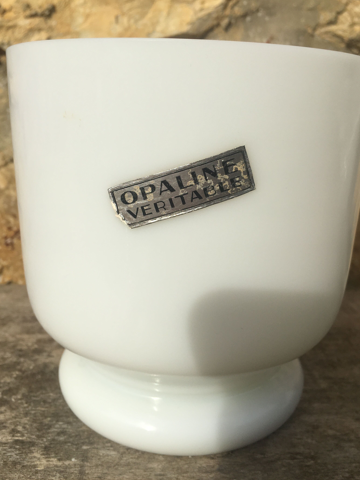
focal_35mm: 33
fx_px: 458
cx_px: 189
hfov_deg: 42.9
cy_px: 210
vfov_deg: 55.2
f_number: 2.2
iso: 25
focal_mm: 4.15
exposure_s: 1/2079
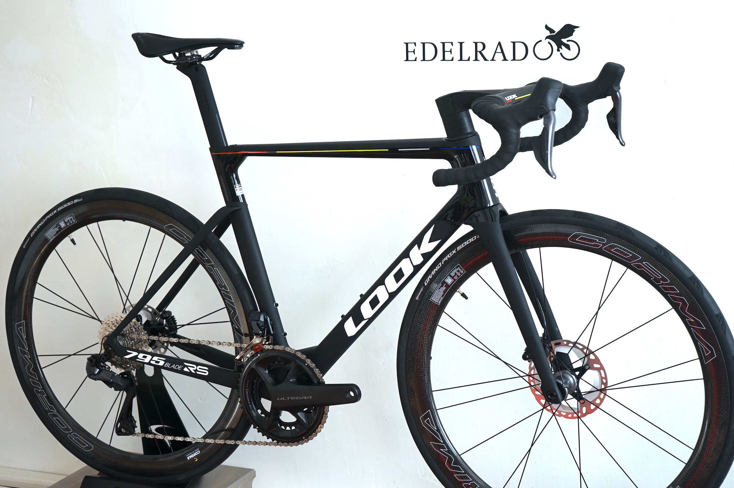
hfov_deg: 31.9
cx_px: 367
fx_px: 1283
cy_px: 244
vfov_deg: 21.5
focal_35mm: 63
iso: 500
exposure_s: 1/160
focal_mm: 63
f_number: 5.6
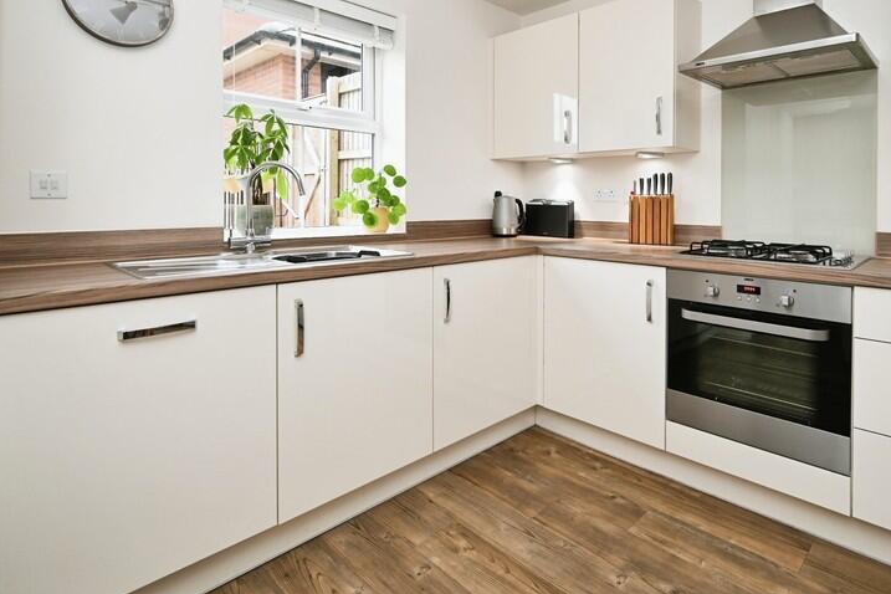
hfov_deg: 83.7
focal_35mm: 20
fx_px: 495
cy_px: 226
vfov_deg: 61.2
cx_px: 493
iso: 720
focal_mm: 14
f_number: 4
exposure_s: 1/60
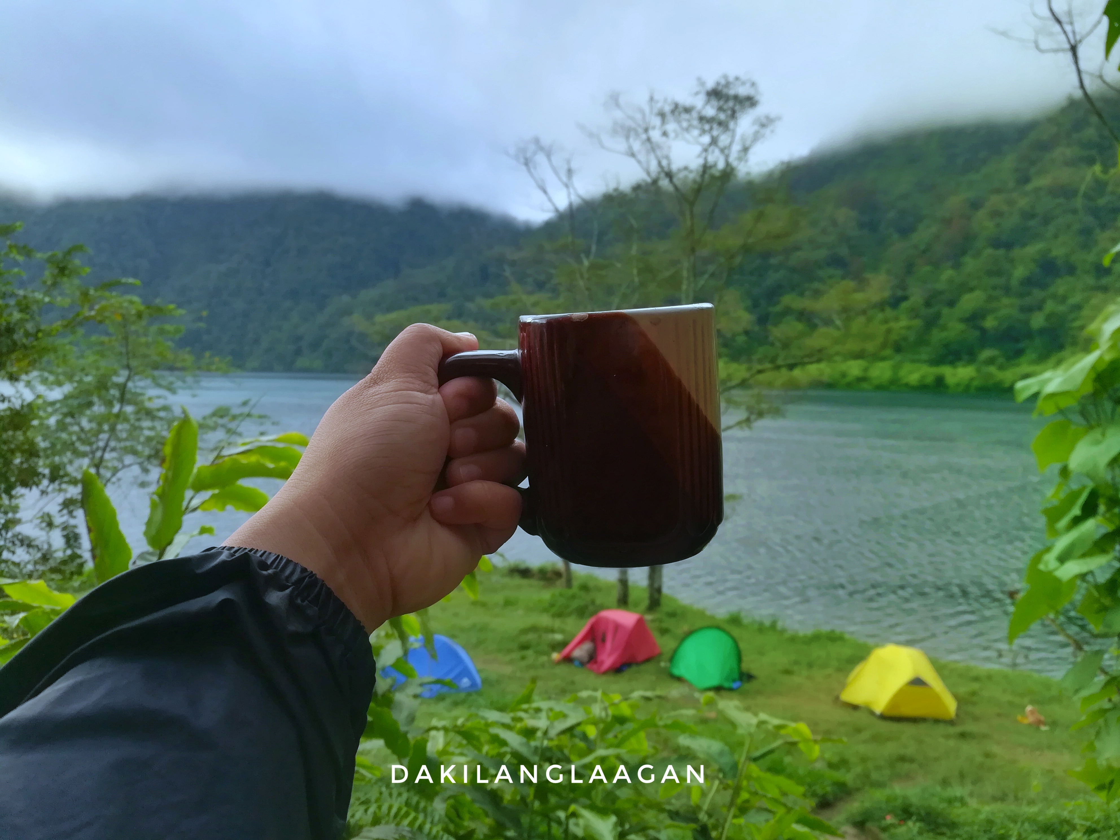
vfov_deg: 53.1
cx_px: 560
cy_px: 420
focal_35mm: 26
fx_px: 841
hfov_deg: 67.3
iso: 50
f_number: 2.2
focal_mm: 3.83
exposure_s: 1/140
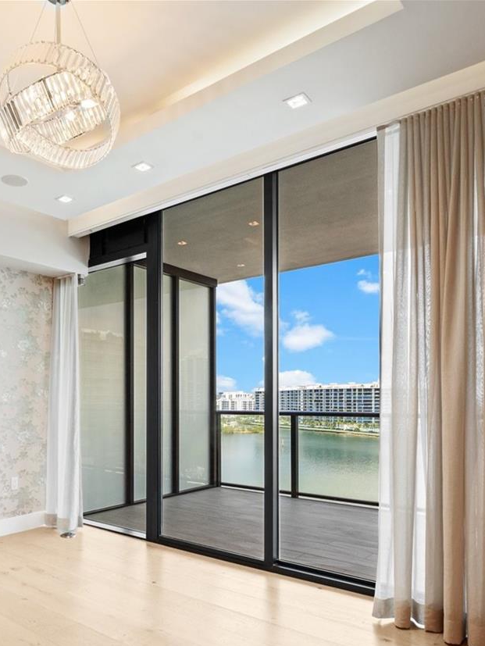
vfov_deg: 66.0
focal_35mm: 26
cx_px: 103
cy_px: 414
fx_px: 485
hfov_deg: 50.2
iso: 200
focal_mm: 14
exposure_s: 1/40
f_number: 8
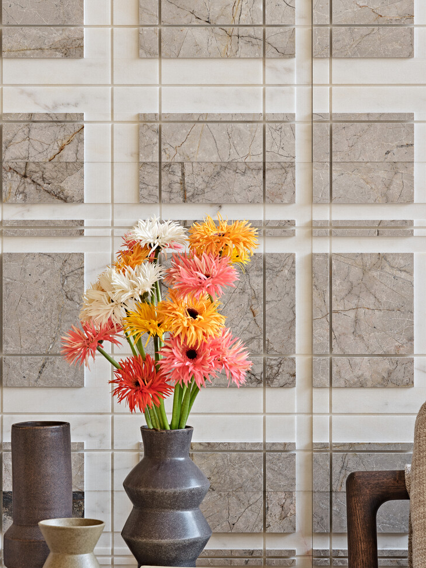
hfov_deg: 13.3
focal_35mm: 111
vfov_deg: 17.7
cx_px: 241
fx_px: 1821
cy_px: 334
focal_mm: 110
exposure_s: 2.5
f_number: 11
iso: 100
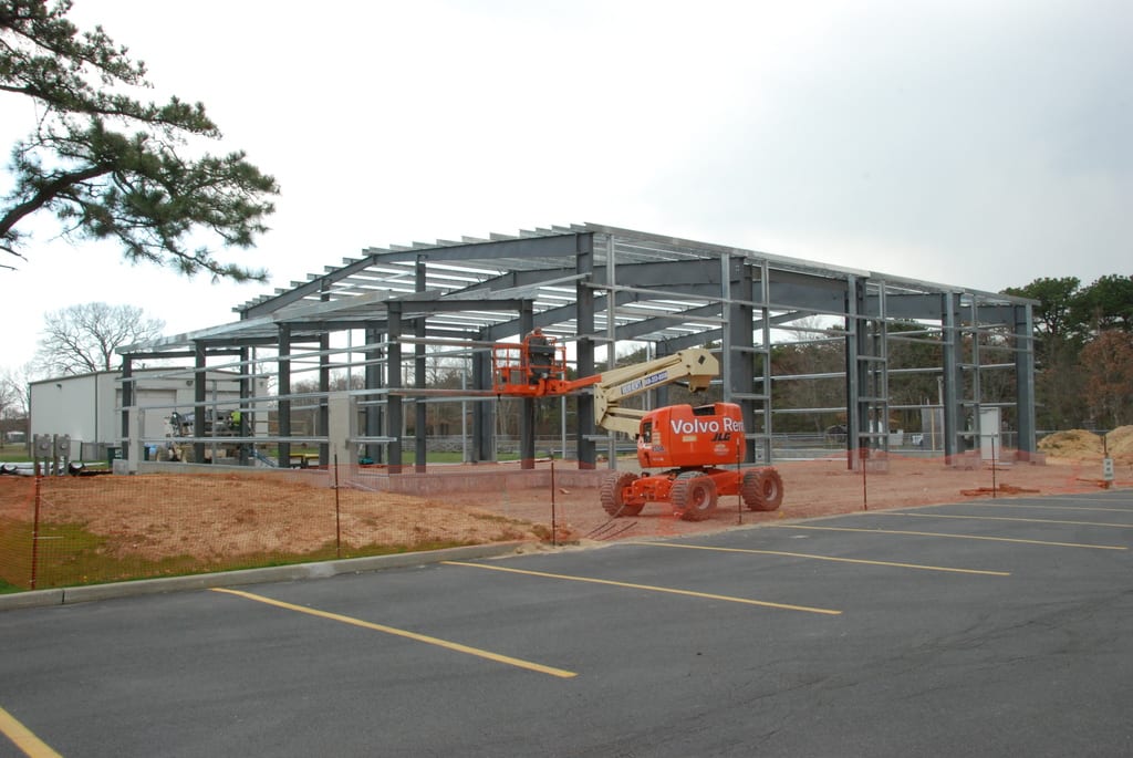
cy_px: 379
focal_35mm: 33
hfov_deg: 57.2
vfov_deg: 40.1
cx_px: 566
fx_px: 1040
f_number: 18
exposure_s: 1/200
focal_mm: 22
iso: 800
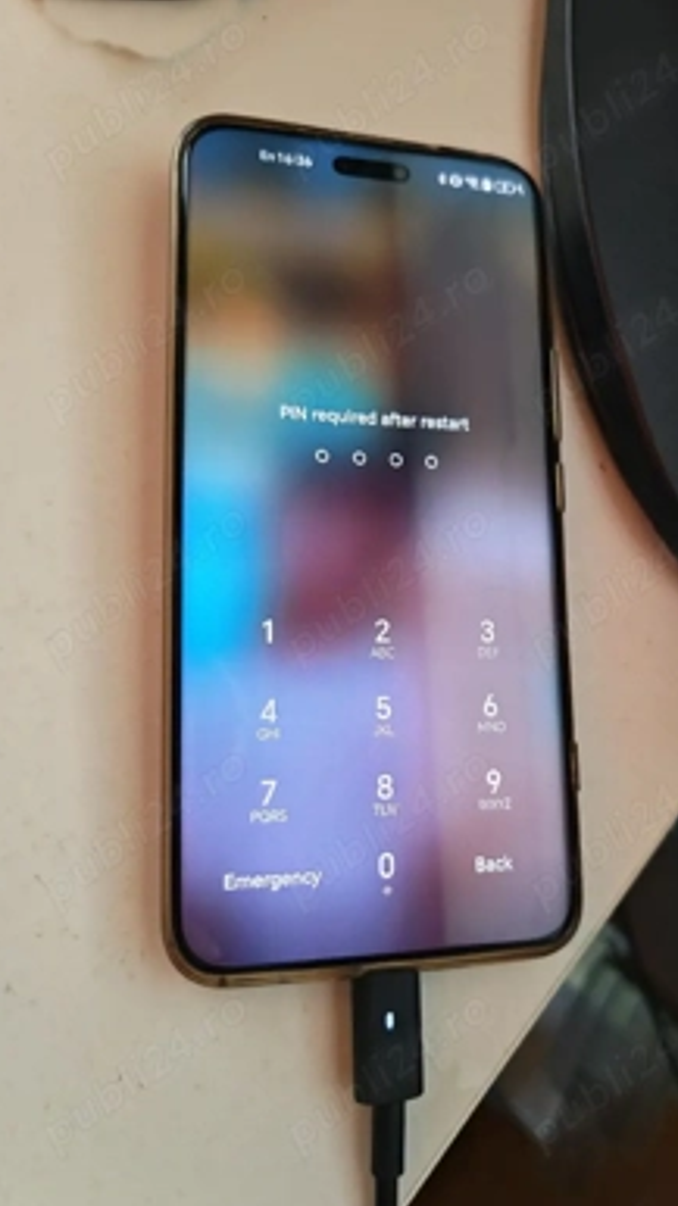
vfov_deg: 71.9
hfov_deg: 43.8
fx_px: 831
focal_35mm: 26
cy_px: 622
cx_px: 450
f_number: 1.6
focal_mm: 5.4
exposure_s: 1/33
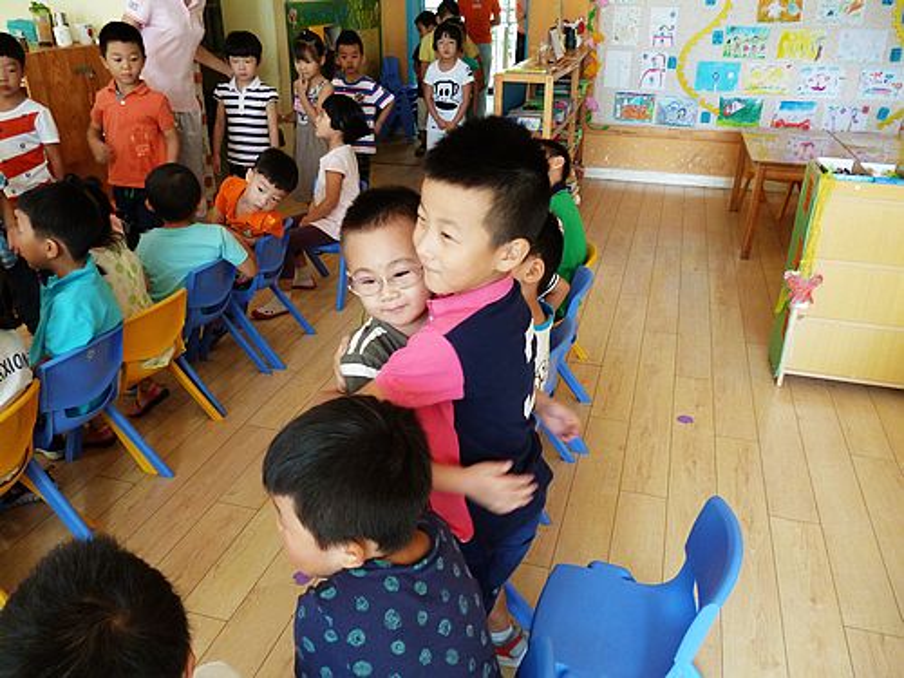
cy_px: 339
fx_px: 731
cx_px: 452
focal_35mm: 28
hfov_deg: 63.4
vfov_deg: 49.7
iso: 320
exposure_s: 1/60
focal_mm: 5
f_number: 3.1
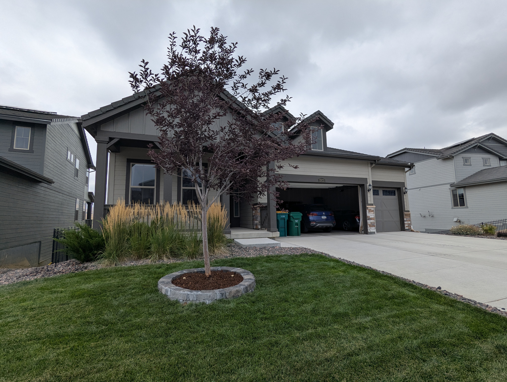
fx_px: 235
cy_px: 191
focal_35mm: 16
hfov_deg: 94.4
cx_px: 254
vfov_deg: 78.2
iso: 52
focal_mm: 2.35
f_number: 2.2
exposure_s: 1/1475
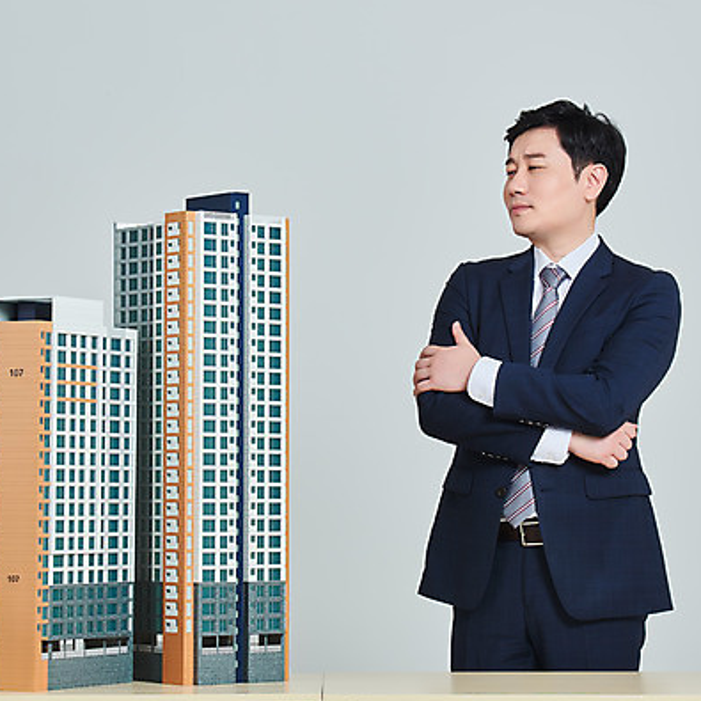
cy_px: 351
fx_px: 2543
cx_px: 280
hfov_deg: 15.7
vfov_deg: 15.7
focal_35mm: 111
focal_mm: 86
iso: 100
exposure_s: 1/125
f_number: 14
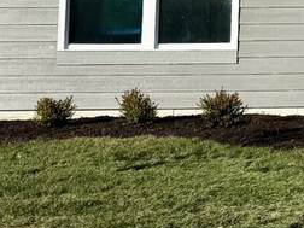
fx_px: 1071
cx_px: 636
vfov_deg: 11.8
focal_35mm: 122
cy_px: -65
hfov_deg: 13.5
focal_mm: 6.76
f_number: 1.78
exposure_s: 1/7092
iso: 80
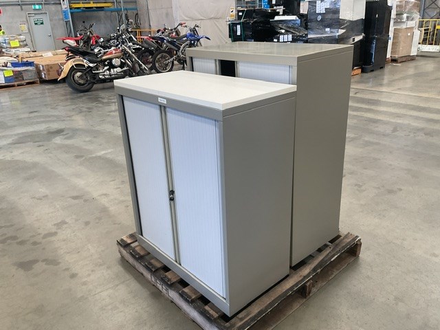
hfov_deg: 61.7
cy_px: 165
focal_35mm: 29
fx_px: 369
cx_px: 220
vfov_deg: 48.2
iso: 64
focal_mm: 3
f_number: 1.8
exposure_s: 1/100
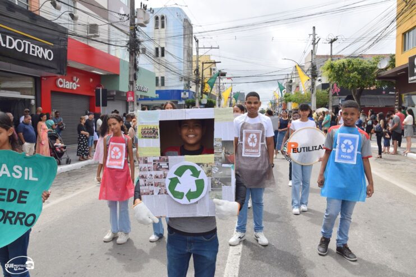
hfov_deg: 67.4
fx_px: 312
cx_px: 208
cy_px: 138
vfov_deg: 47.9
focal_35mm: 27
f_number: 9
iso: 200
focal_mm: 18
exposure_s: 1/320
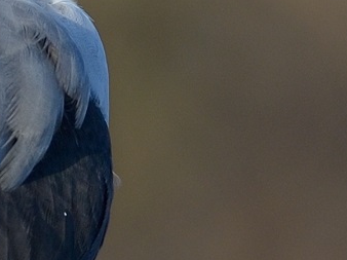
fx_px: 41080
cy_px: 196
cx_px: 83
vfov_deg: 0.4
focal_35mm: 4101
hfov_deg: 0.5
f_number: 6.3
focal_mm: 600
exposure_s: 1/800
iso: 640
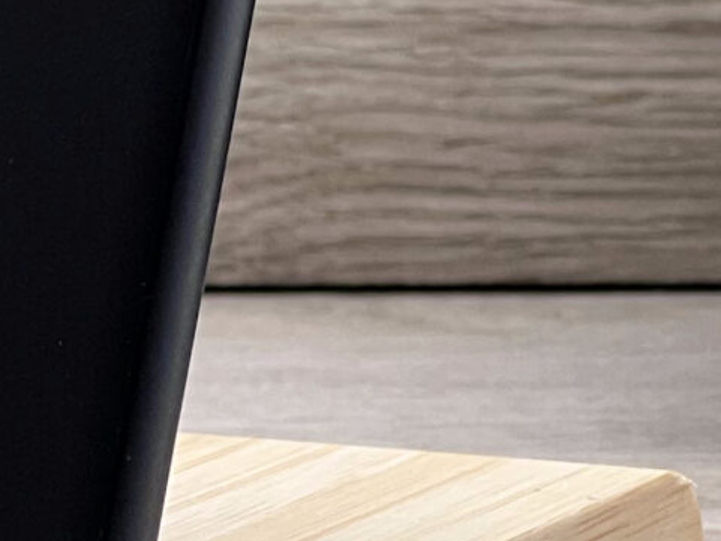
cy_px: -205
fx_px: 8542
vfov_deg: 3.6
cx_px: -166
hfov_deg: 4.8
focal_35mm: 410
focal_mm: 9
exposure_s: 1/100
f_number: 2.8
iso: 80
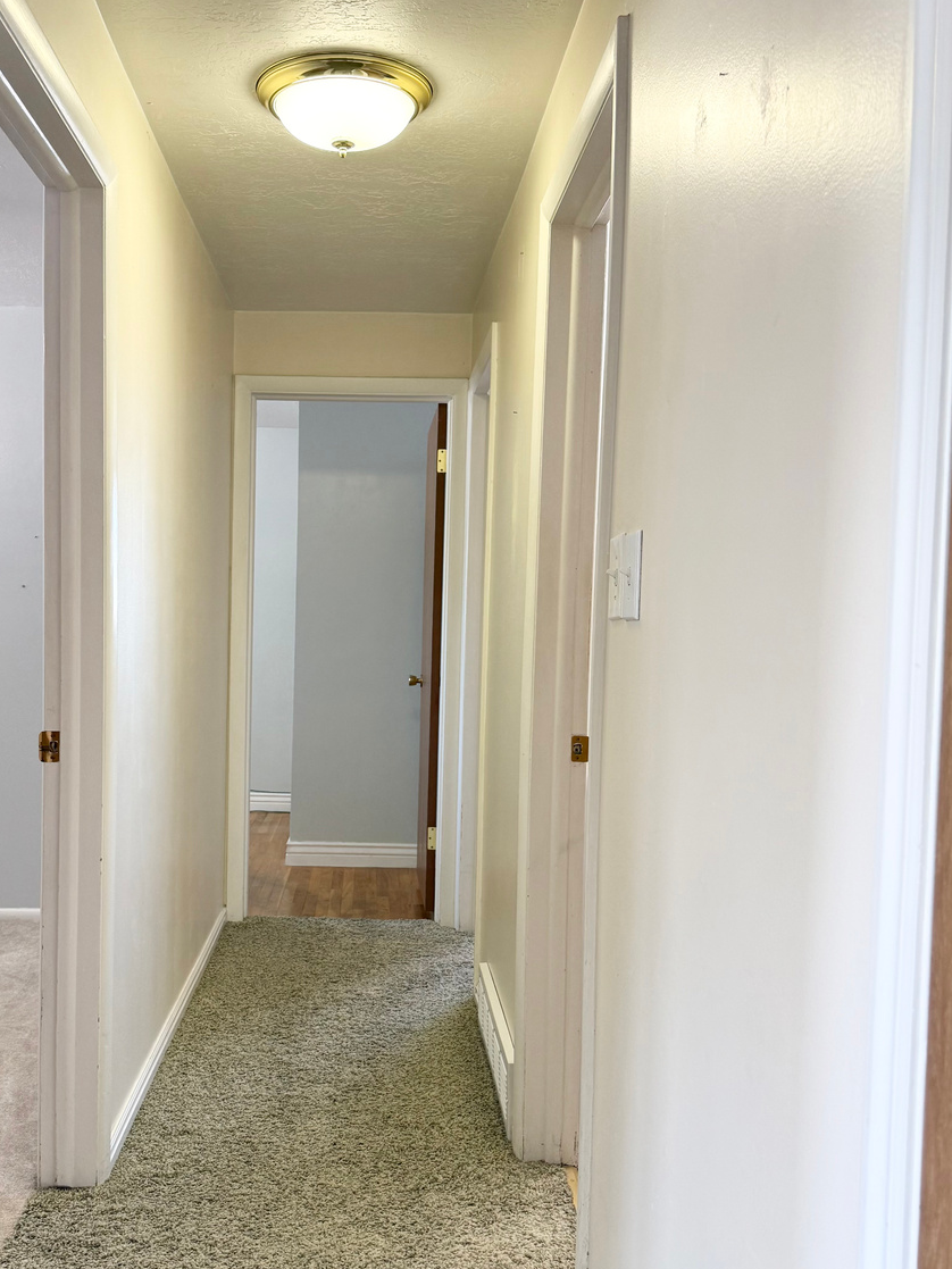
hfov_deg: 42.6
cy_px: 677
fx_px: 1210
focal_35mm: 33
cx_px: 356
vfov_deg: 55.3
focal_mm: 6.76
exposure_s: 1/60
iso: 100
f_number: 1.78
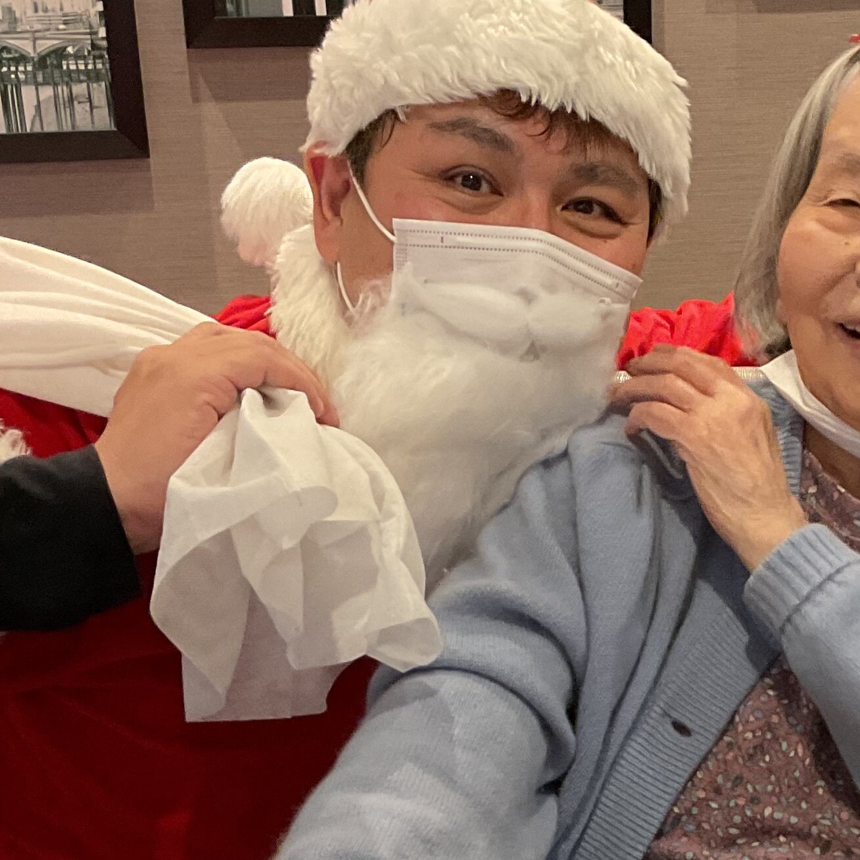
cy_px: 708
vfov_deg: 21.6
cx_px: 721
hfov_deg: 21.6
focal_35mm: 79
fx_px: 2221
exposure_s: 1/60
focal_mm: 3
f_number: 1.8
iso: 160
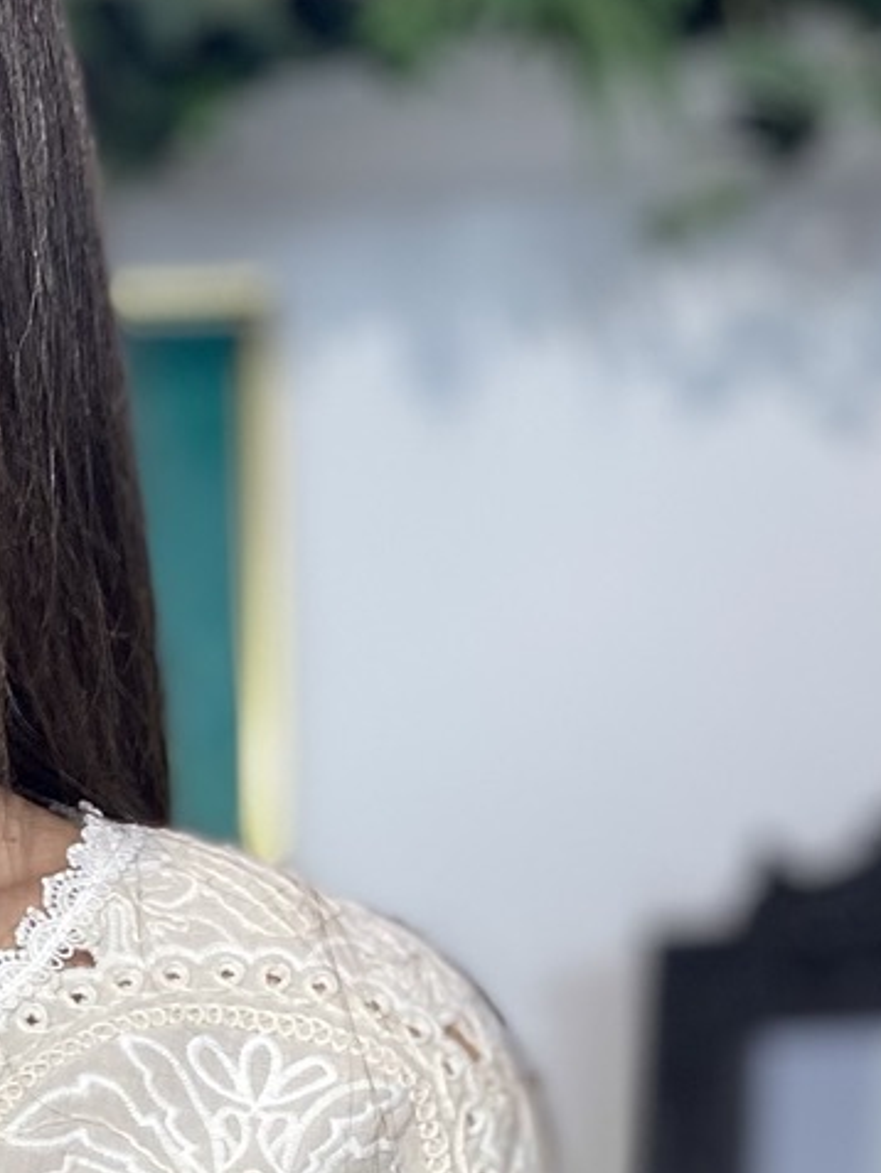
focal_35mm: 109
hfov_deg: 12.7
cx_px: -529
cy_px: 1576
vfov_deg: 16.9
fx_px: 3697
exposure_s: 1/100
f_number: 1.8
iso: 50
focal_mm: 4.25
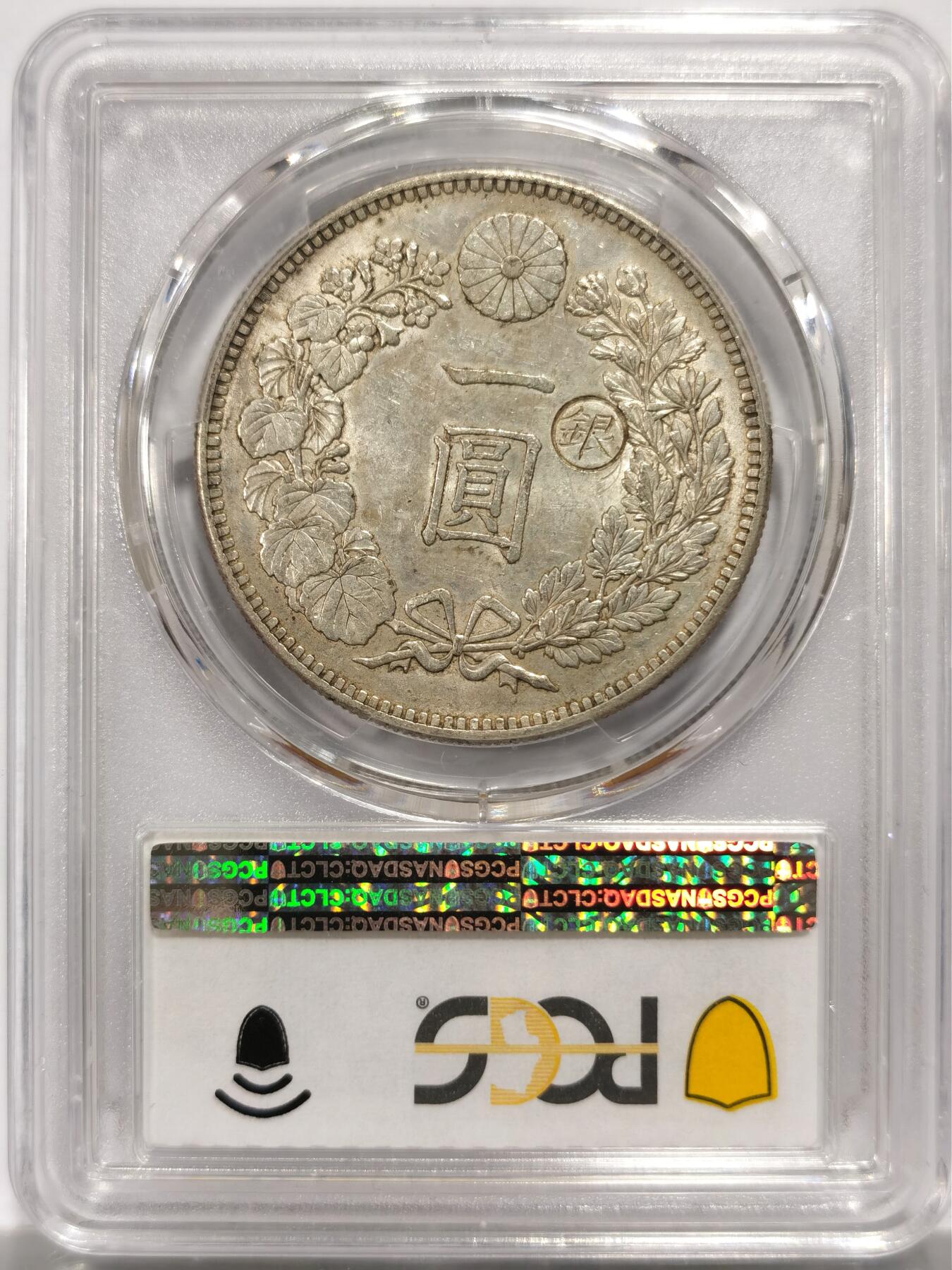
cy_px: 635
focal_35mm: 54
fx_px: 1980
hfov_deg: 27.0
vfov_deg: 35.5
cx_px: 476
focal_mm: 5.56
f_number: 16
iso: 80
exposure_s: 1/100
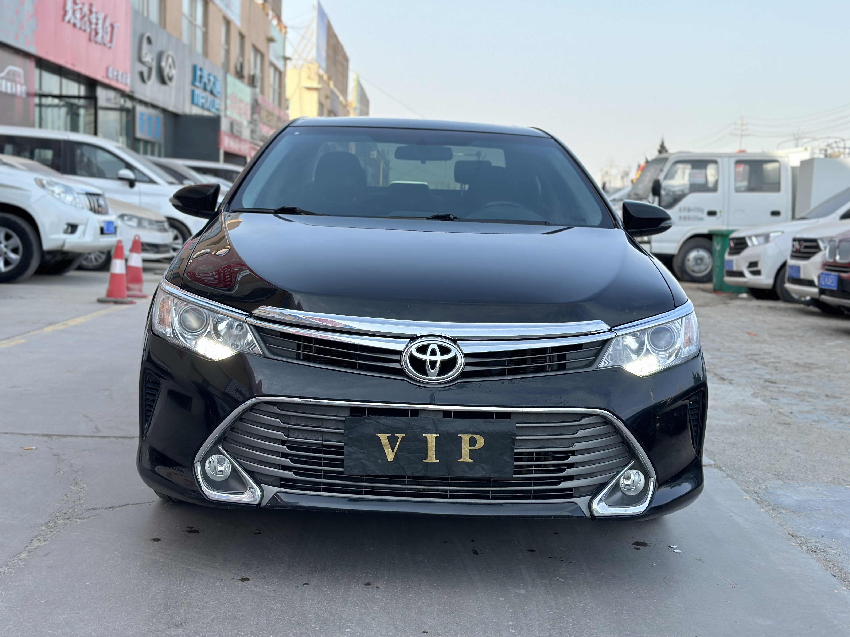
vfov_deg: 30.3
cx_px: 425
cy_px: 318
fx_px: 1179
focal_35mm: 48
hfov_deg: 39.7
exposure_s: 1/1073
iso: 80
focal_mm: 6.86
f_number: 1.78
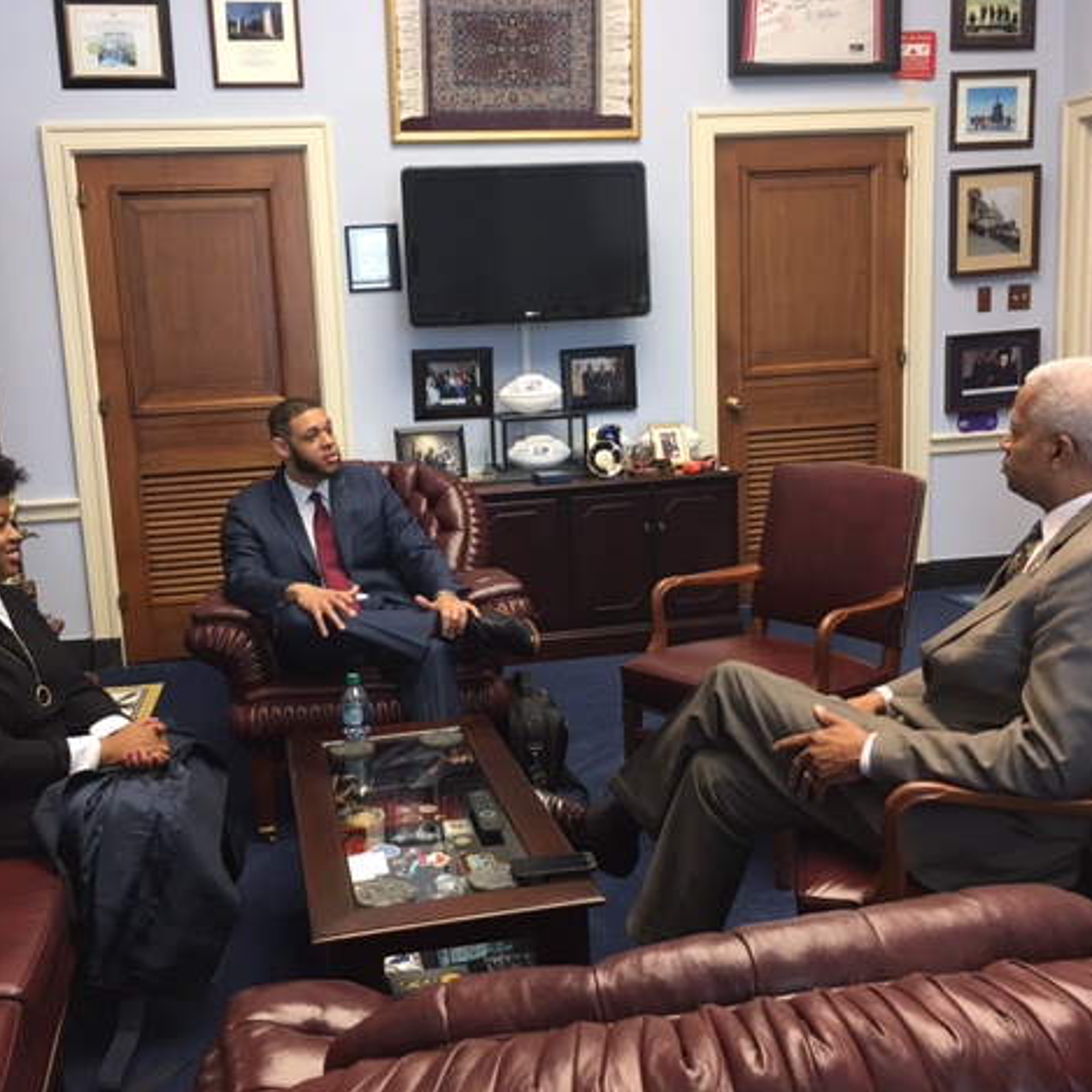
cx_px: 475
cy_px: 536
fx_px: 1249
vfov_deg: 47.2
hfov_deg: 47.1
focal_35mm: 35
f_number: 2.2
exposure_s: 1/15
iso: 40
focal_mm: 4.15
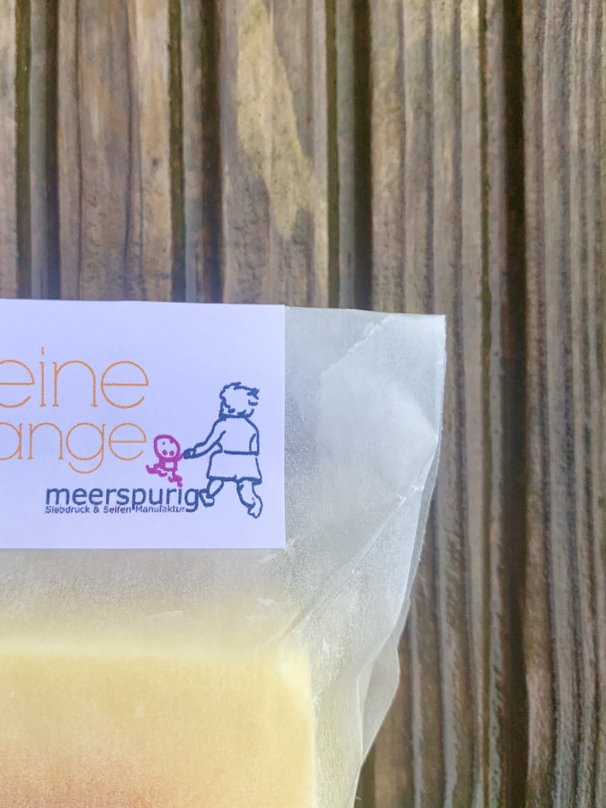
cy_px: 371
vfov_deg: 55.3
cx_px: 235
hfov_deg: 42.7
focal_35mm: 33
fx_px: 770
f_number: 1.8
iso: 25
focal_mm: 4.25
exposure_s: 1/656
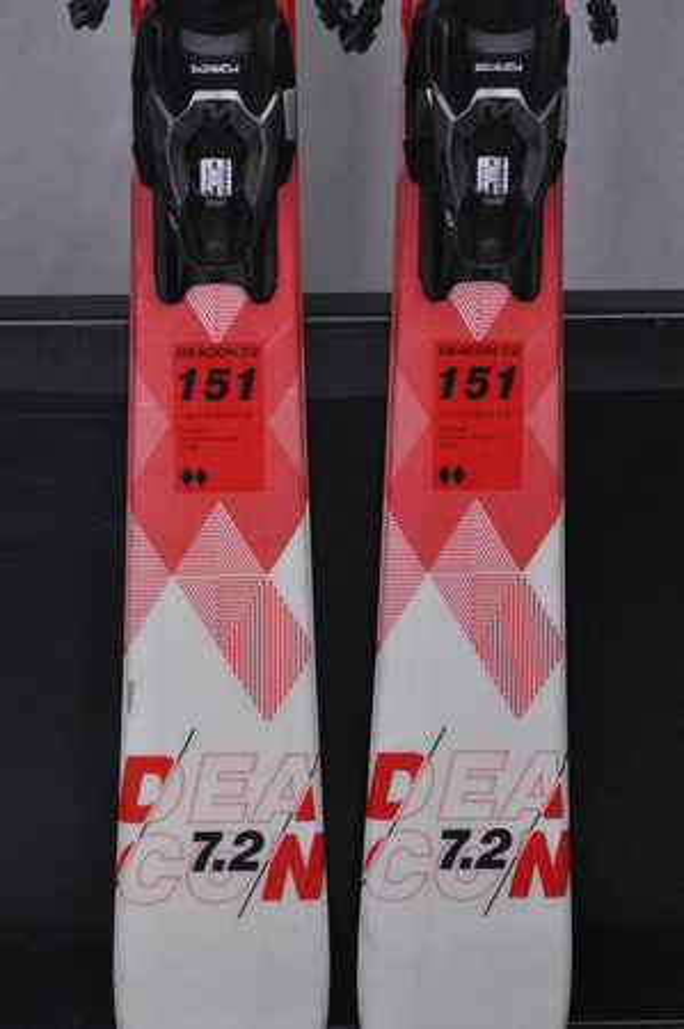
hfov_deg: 10.1
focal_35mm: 135
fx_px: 3856
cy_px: 514
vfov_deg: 15.2
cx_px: 342
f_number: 9.5
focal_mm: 90
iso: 3200
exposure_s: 1/125
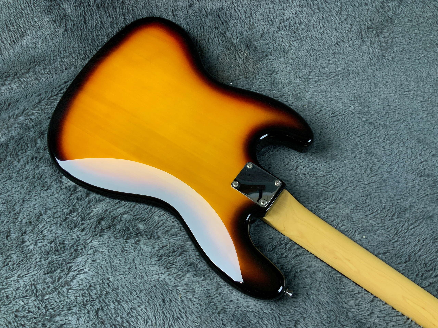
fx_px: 367
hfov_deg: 61.7
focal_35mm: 29
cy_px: 164
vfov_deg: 48.2
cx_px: 219
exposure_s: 1/100
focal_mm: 3
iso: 64
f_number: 1.8
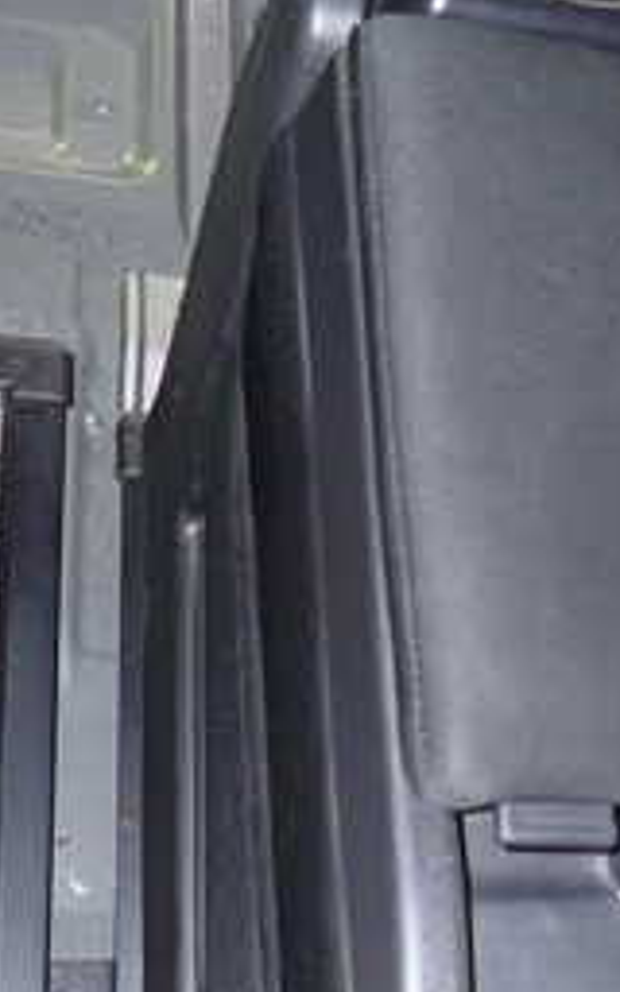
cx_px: 469
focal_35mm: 62
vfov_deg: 32.9
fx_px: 1676
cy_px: 550
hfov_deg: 20.8
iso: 250
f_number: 2
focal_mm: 4.5
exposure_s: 1/30
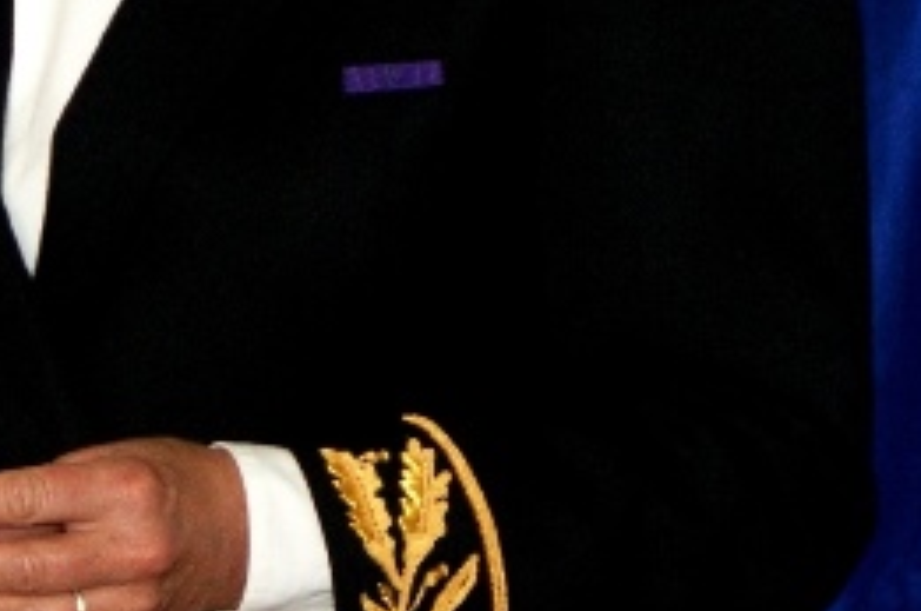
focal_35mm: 353
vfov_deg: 3.9
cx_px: 282
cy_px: -106
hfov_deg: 5.8
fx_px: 9014
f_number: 5
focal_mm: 60
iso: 400
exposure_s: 1/100
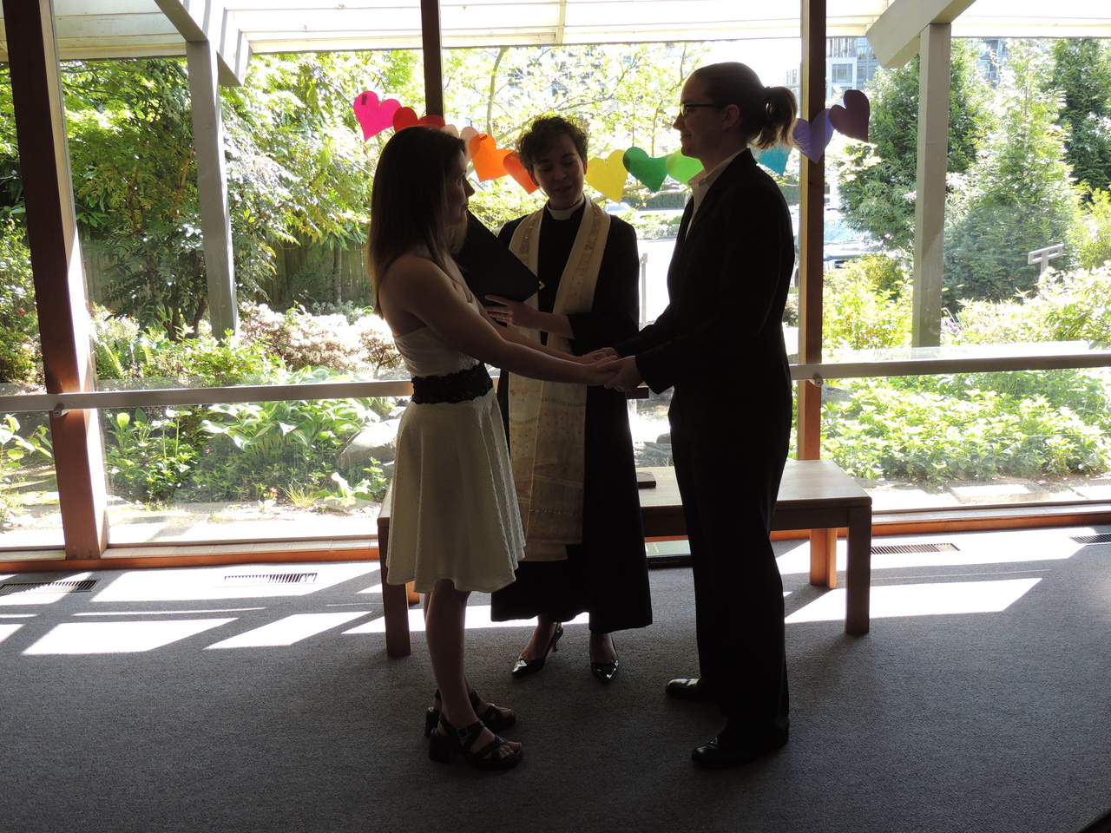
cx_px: 556
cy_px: 416
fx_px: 1123
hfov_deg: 52.6
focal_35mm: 35
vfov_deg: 40.7
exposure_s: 1/80
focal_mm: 6.2
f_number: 3.3
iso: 100
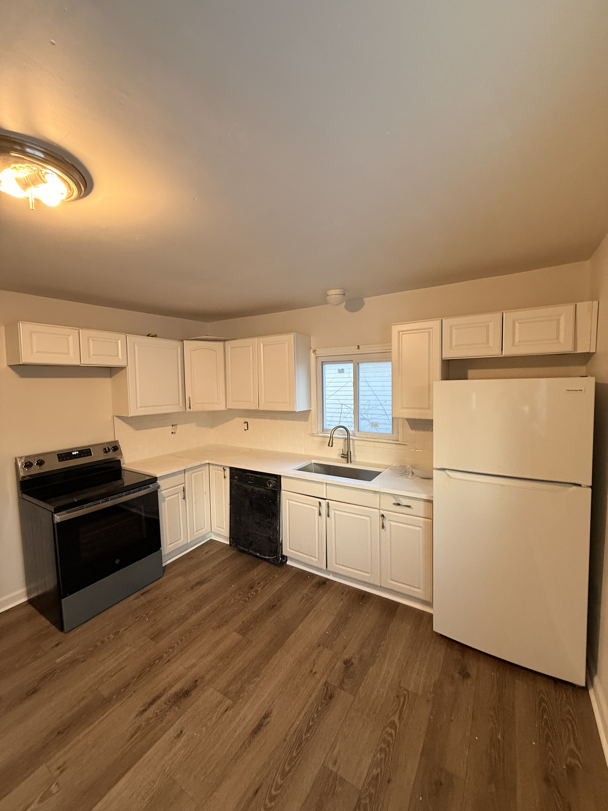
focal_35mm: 14
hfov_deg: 85.7
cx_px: 304
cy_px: 406
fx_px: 328
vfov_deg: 102.1
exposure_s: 1/60
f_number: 2.2
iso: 250
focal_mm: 2.22
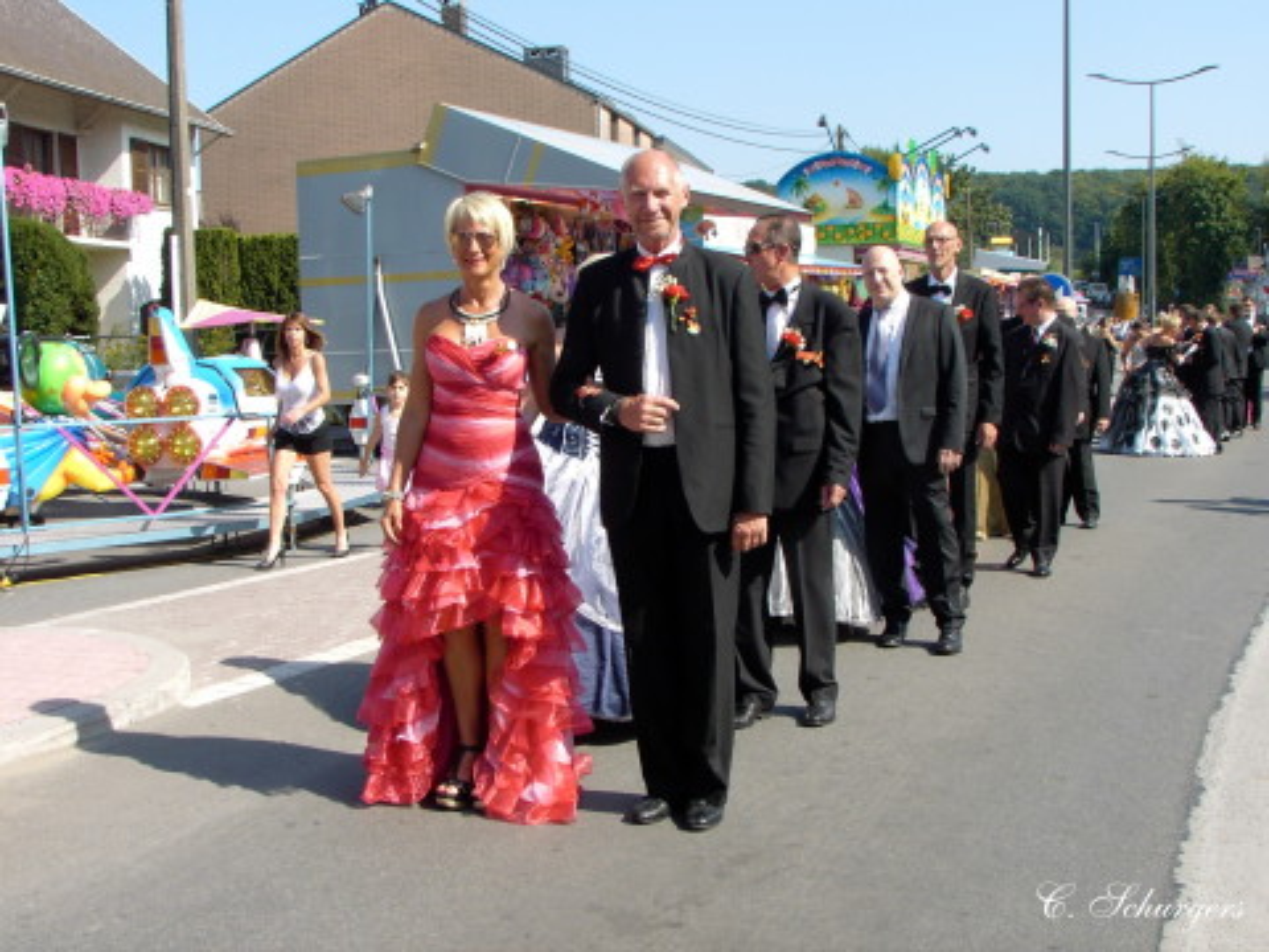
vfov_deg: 31.5
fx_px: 1686
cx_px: 634
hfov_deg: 41.2
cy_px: 476
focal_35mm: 46
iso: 70
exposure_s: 1/200
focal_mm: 7.1
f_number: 5
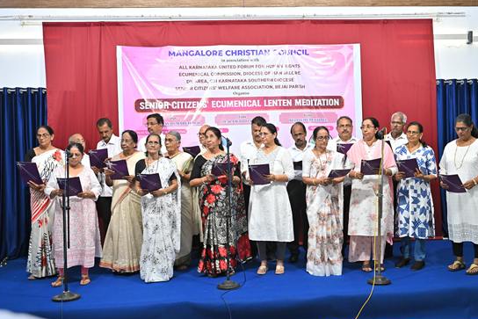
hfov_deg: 47.7
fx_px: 539
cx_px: 274
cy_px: 166
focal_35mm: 41
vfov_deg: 33.0
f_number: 4
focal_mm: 34.5
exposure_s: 1/125
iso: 1000
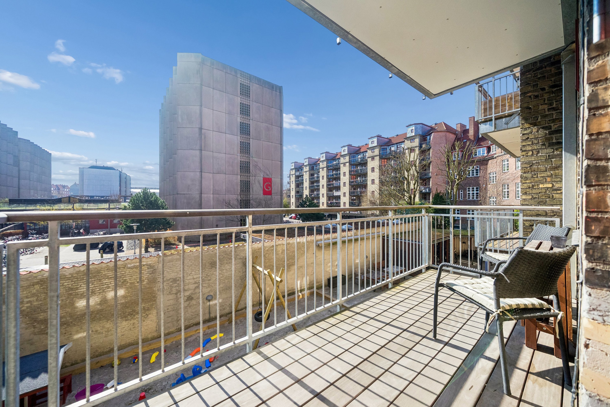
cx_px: 305
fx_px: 203
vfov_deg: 90.0
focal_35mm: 12
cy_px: 204
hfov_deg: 112.6
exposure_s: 1/1600
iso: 640
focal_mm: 12
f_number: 5.6
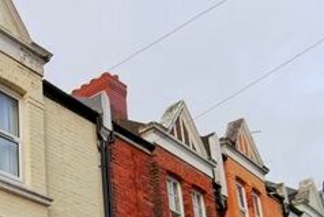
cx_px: -46
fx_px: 468
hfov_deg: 32.7
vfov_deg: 23.5
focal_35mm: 52
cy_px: 270
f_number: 2.2
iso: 50
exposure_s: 1/313
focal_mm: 2.26
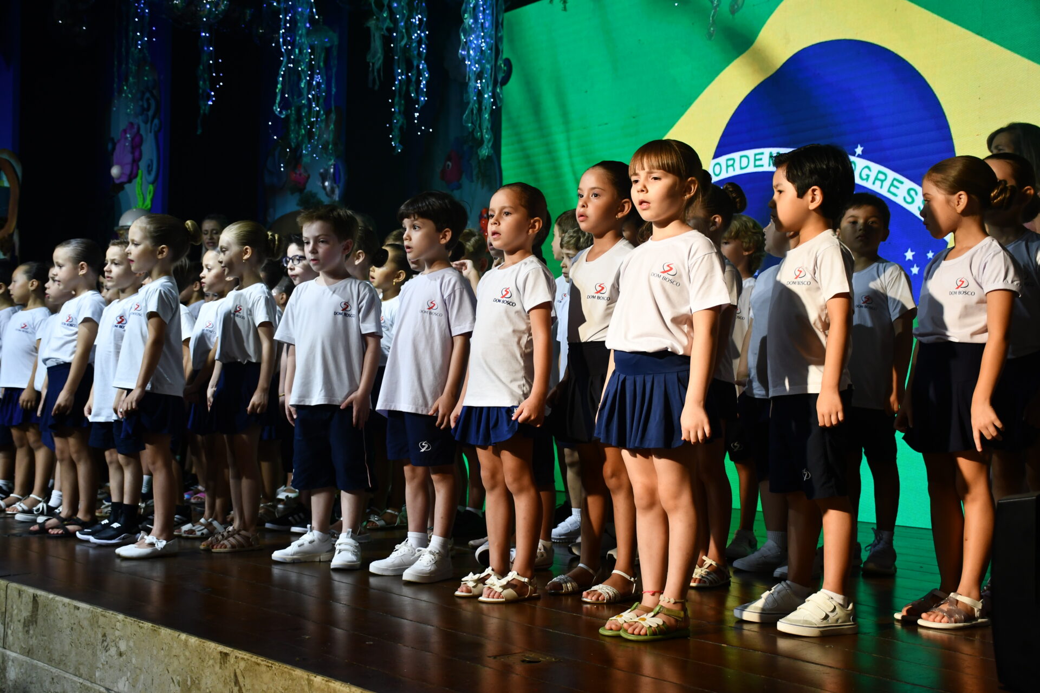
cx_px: 520
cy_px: 346
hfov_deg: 43.6
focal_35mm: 45
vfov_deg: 29.9
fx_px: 1300
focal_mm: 30
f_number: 4
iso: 800
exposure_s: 1/200
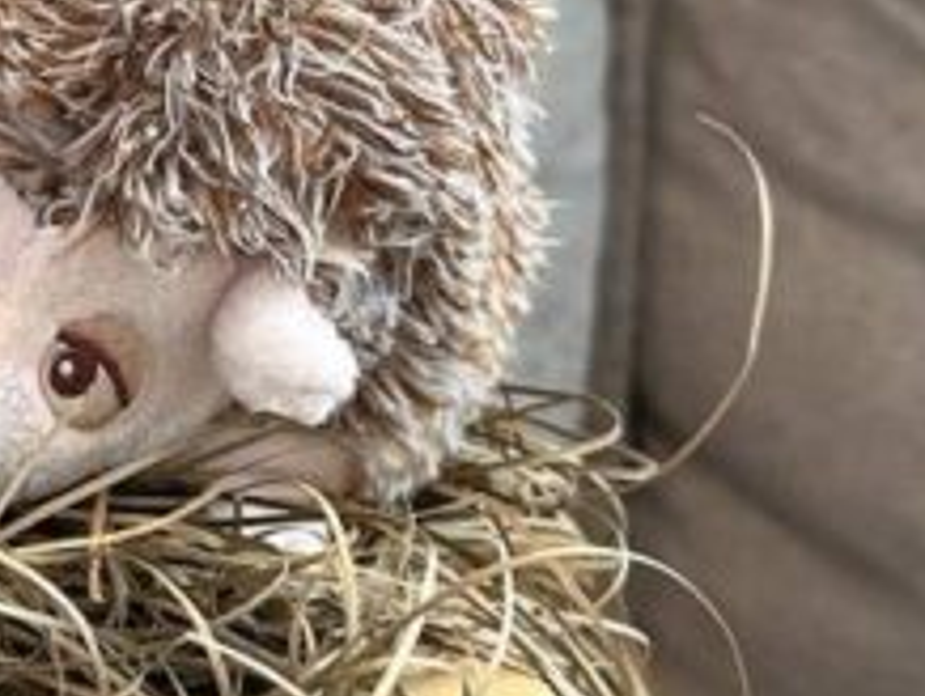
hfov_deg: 15.3
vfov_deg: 12.2
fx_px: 3264
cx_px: -289
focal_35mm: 122
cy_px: 395
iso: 200
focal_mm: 5.1
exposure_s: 1/50
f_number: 1.6
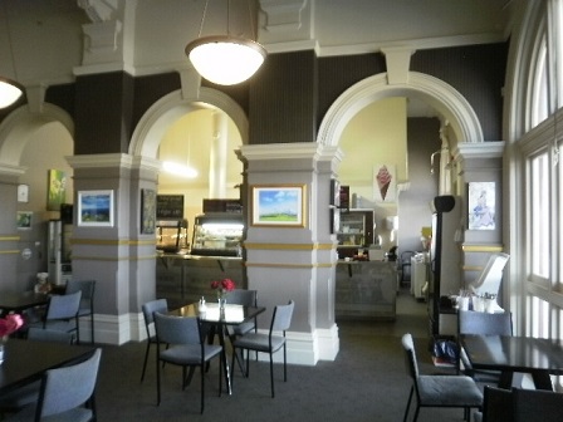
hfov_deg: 67.3
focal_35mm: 26
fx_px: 423
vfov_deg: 53.1
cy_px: 211
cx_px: 282
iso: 125
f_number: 2.6
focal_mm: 4.65
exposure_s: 1/10
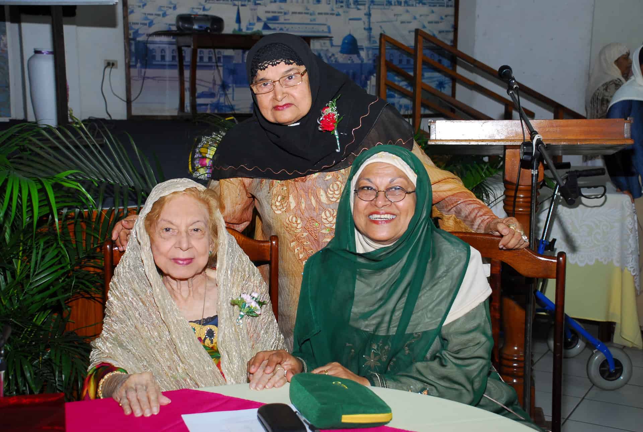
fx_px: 1020
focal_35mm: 57
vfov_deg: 23.9
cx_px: 322
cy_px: 216
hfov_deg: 35.0
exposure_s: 1/60
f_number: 5.6
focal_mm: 38
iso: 400
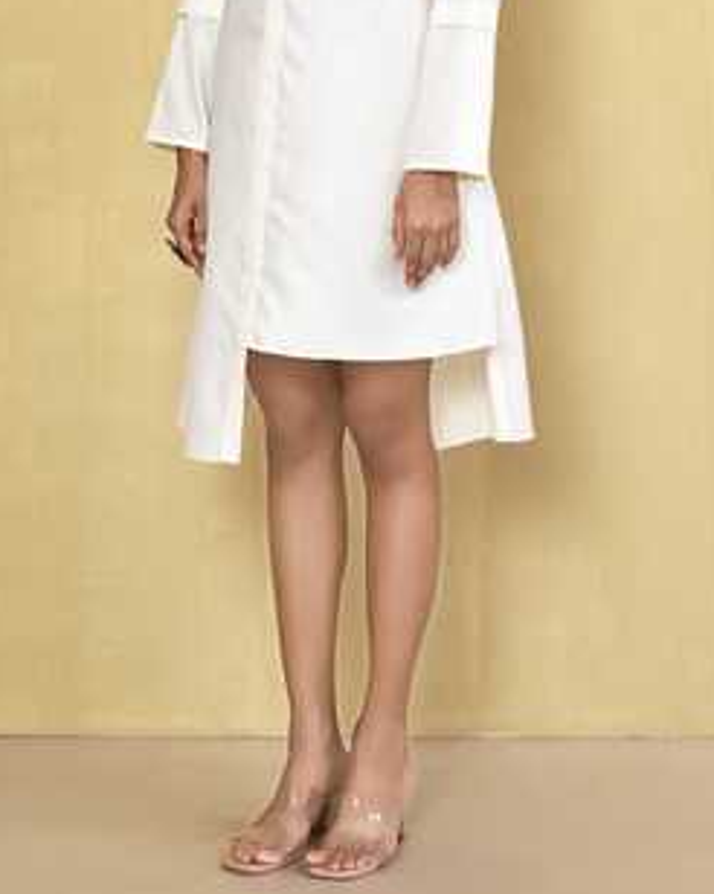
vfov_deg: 23.5
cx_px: 354
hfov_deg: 19.2
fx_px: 2115
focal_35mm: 80
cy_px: 167
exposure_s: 1/160
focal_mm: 50
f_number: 10
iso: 250
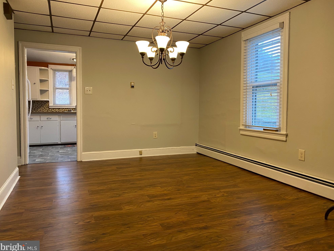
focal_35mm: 27
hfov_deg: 65.3
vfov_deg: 51.4
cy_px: 124
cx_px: 171
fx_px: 261
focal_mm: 4.25
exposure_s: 1/60
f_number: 1.8
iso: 125
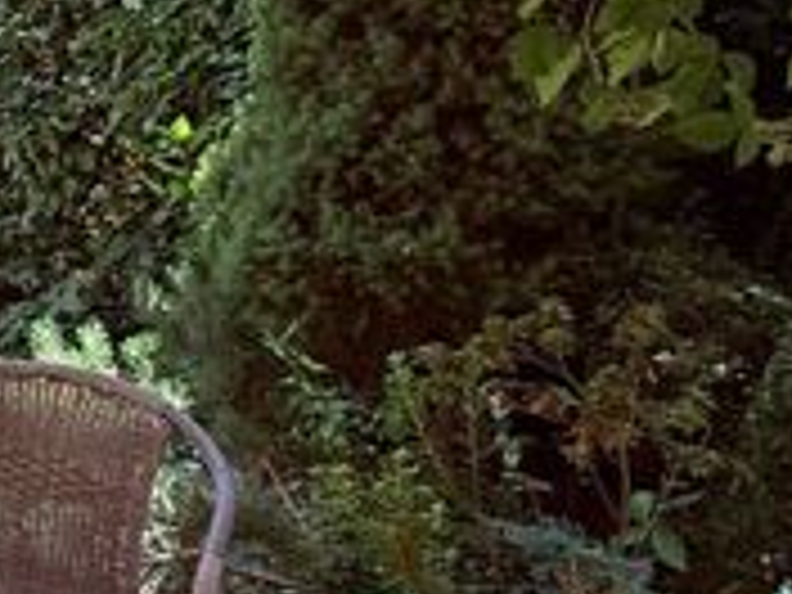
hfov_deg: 24.8
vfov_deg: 25.9
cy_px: 176
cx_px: -448
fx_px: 1281
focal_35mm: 56
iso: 50
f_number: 2.2
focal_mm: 2.22
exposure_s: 1/209
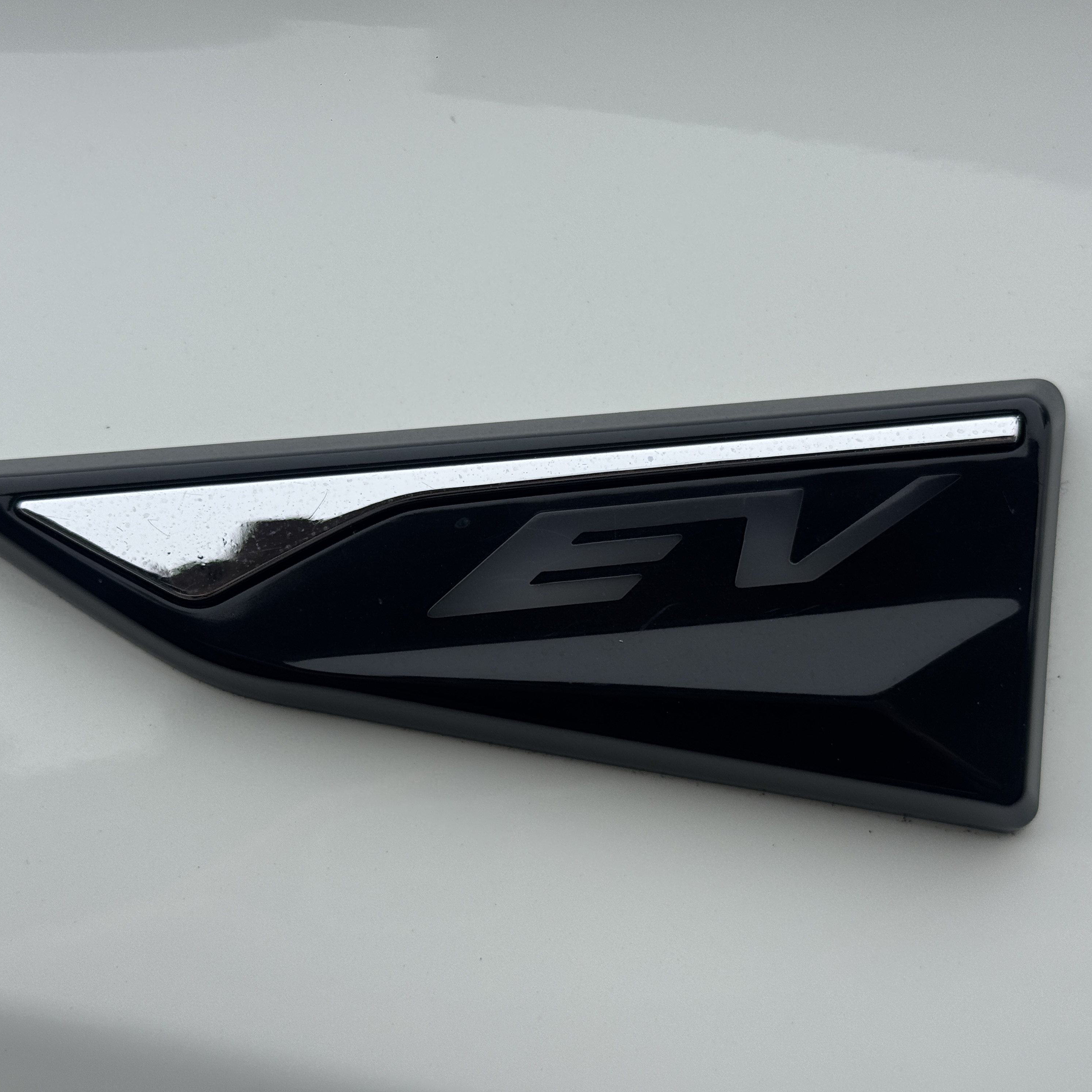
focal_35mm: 57
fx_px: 2034
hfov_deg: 30.0
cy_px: 547
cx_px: 577
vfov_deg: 30.0
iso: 64
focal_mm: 6.76
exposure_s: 1/1427
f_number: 1.78
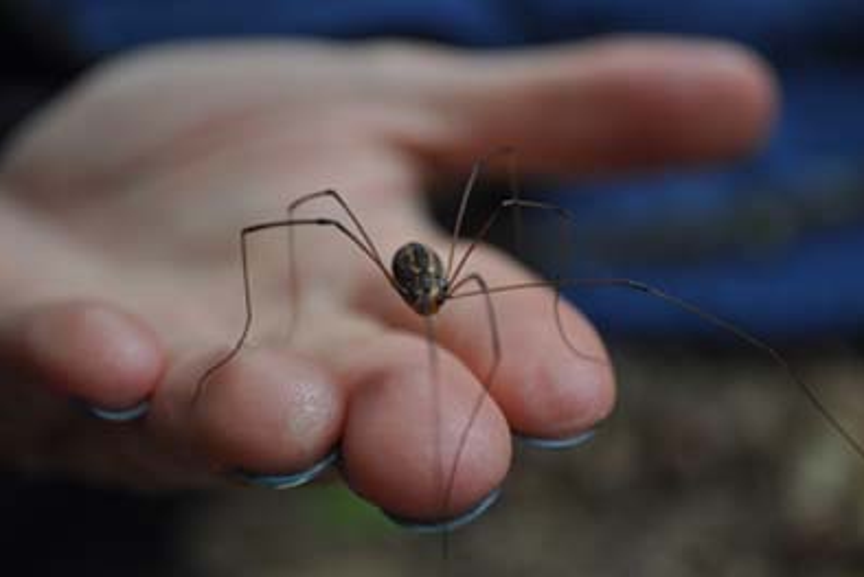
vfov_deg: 16.4
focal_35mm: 84
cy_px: 288
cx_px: 436
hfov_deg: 24.3
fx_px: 2005
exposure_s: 1/60
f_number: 5.6
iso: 560
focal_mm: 55
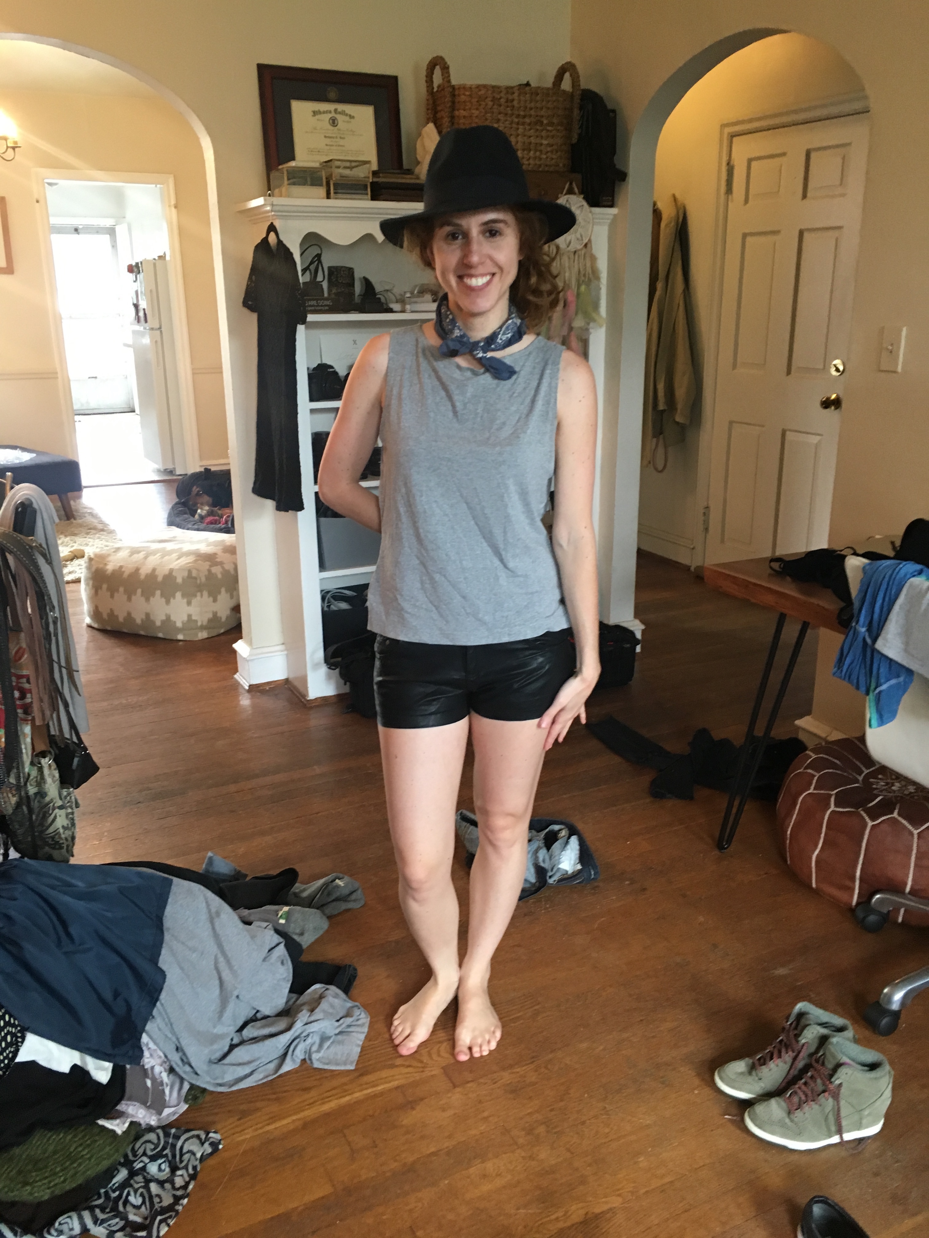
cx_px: 464
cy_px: 619
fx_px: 1038
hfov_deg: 48.2
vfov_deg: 61.7
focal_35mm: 29
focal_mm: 4.15
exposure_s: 1/30
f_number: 2.2
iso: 125
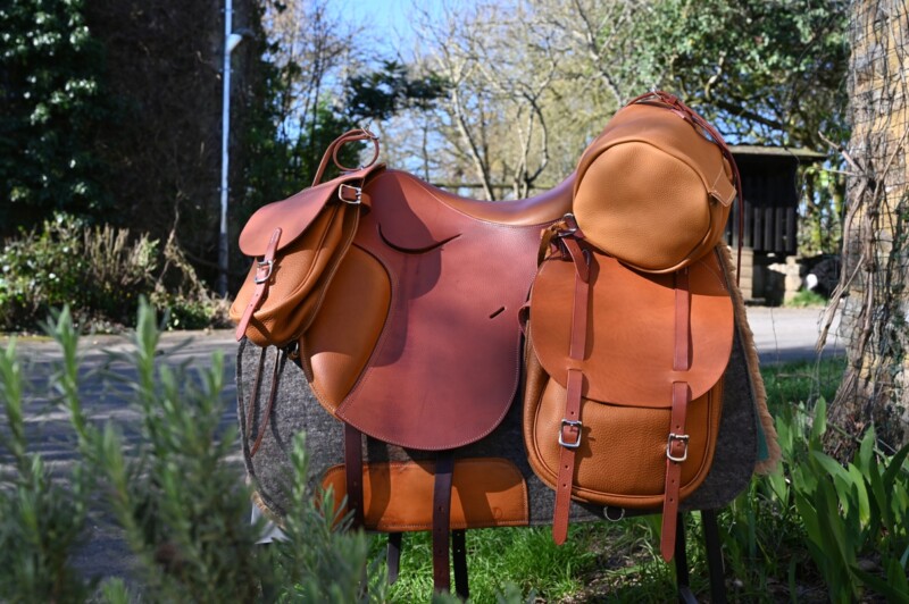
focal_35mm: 40
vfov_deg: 33.3
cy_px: 302
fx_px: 1009
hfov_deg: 48.5
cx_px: 454
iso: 160
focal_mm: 40
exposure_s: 1/200
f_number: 7.1
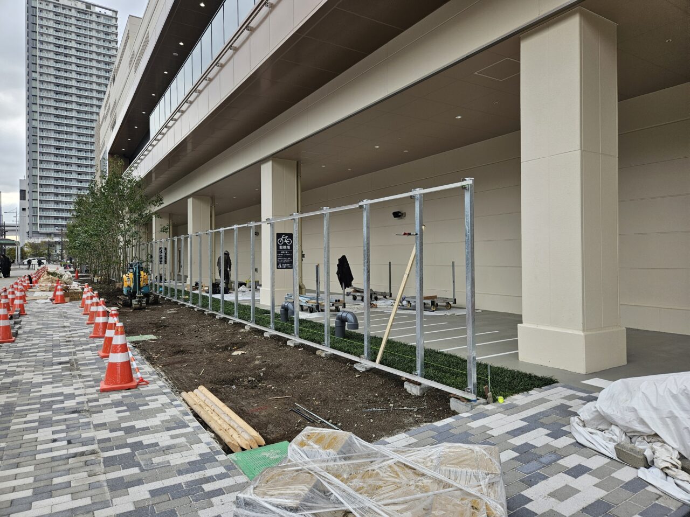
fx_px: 458
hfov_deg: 73.9
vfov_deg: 58.9
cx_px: 345
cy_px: 258
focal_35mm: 23
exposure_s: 1/719
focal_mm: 5.4
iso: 50
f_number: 1.8
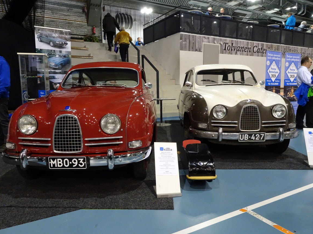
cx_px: 152
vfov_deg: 54.9
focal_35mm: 25
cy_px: 118
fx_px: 226
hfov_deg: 69.4
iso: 640
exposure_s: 1/30
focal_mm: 4.1
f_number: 3.5
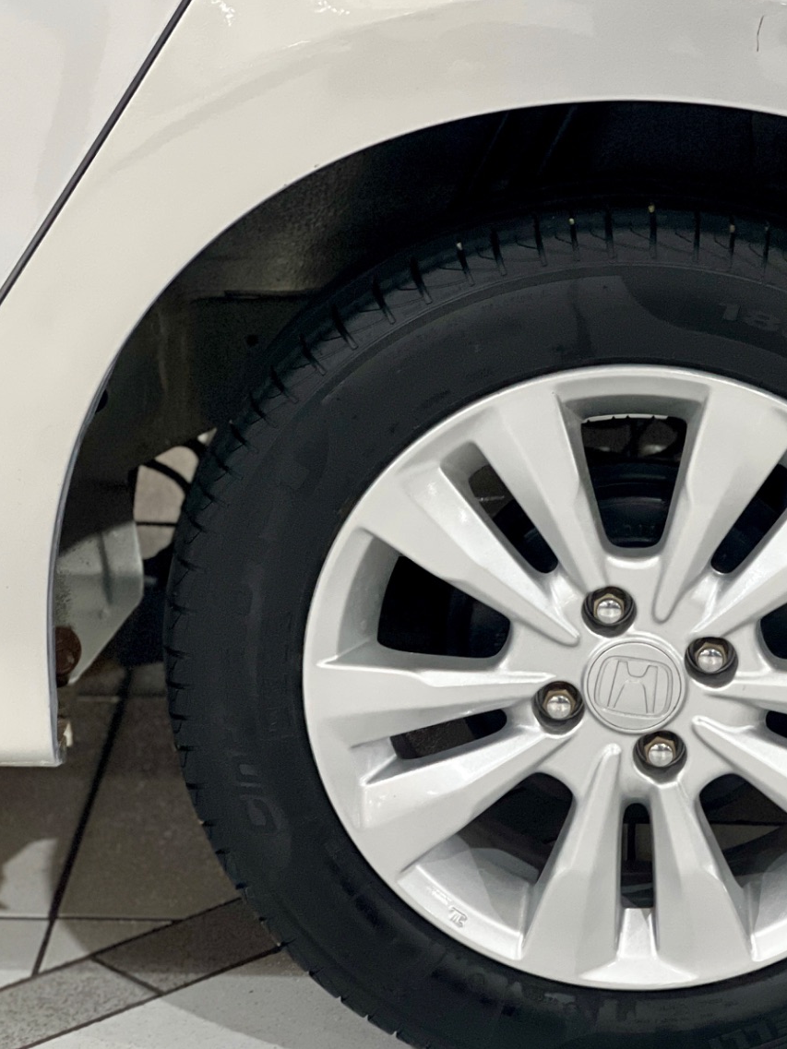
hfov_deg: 11.3
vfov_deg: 15.2
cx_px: 705
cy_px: 614
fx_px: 3940
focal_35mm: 130
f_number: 2.8
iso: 320
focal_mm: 9
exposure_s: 1/30
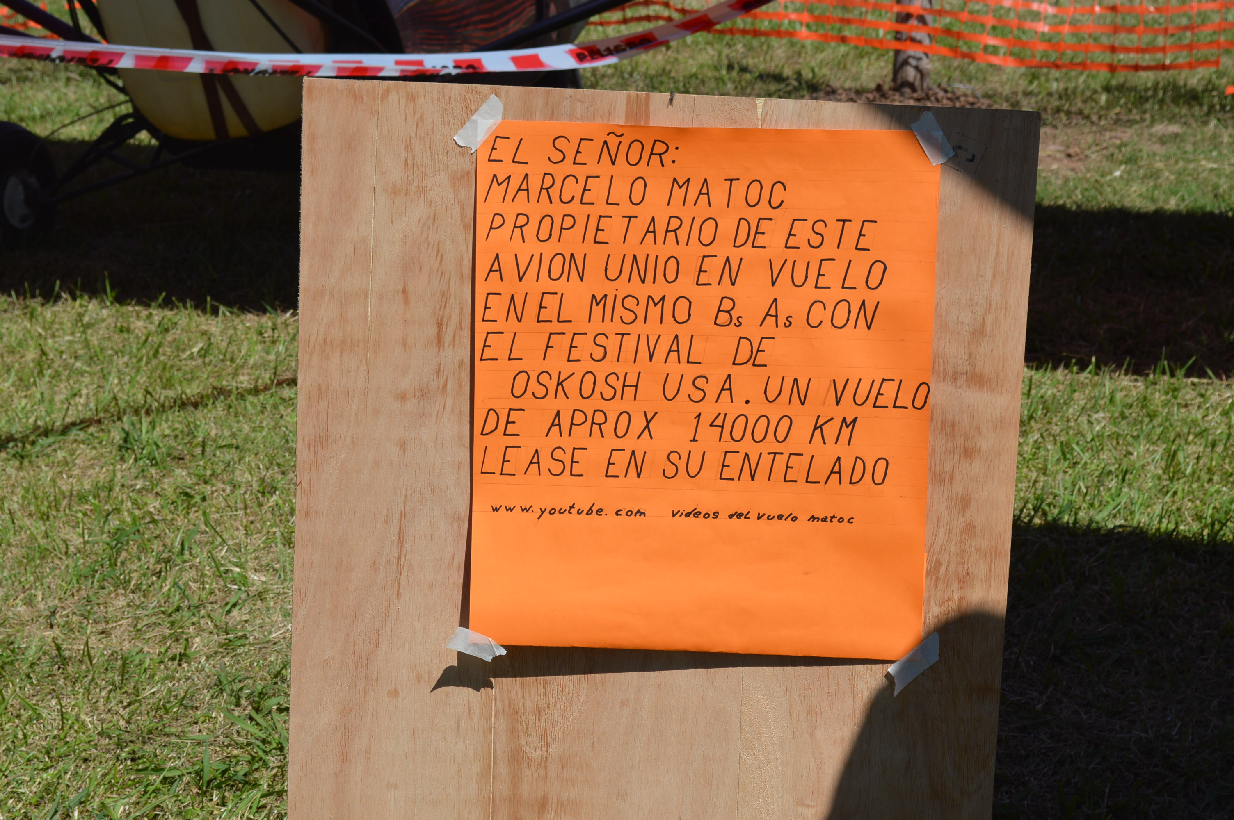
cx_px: 617
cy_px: 410
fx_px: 2825
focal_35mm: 82
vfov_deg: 16.5
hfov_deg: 24.6
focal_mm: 55
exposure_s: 1/320
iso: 100
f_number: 9
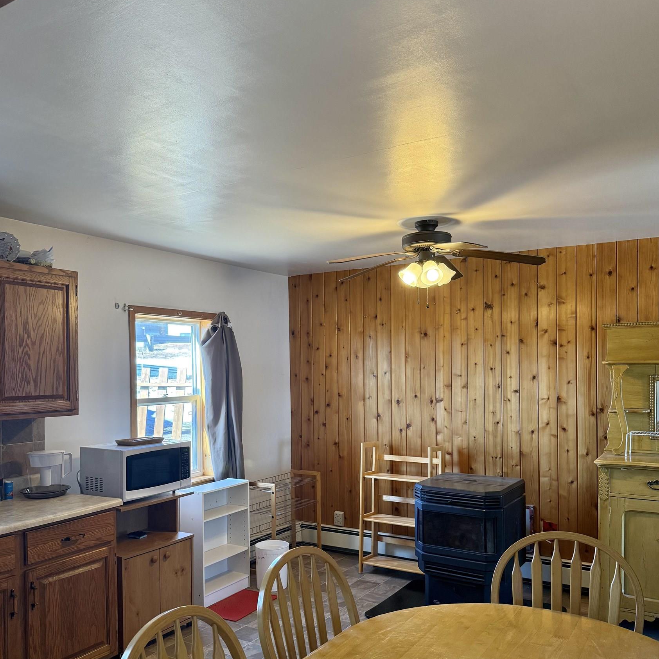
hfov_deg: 55.6
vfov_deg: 55.5
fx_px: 625
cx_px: 332
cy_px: 370
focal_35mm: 29
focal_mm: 6.76
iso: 200
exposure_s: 1/120
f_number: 1.78
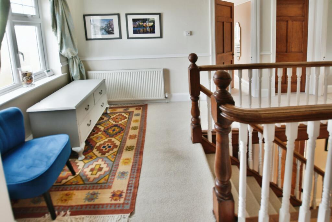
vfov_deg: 77.3
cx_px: 166
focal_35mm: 15
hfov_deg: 100.4
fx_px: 138
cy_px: 111
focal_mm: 10
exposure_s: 1/10
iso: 100
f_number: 3.5
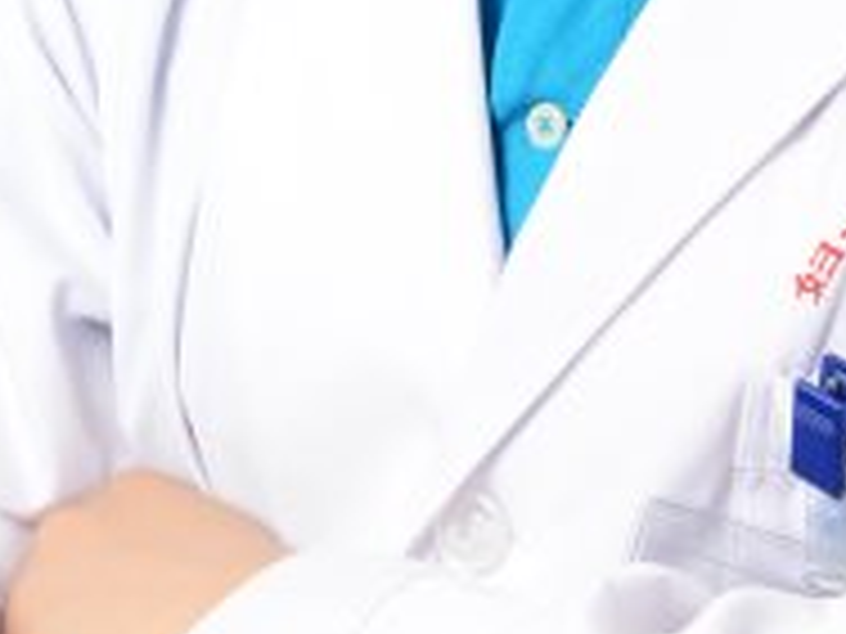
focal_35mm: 243
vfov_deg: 6.1
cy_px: -85
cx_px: 729
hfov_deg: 8.1
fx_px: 5939
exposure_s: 1/160
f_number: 13
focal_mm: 62
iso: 200
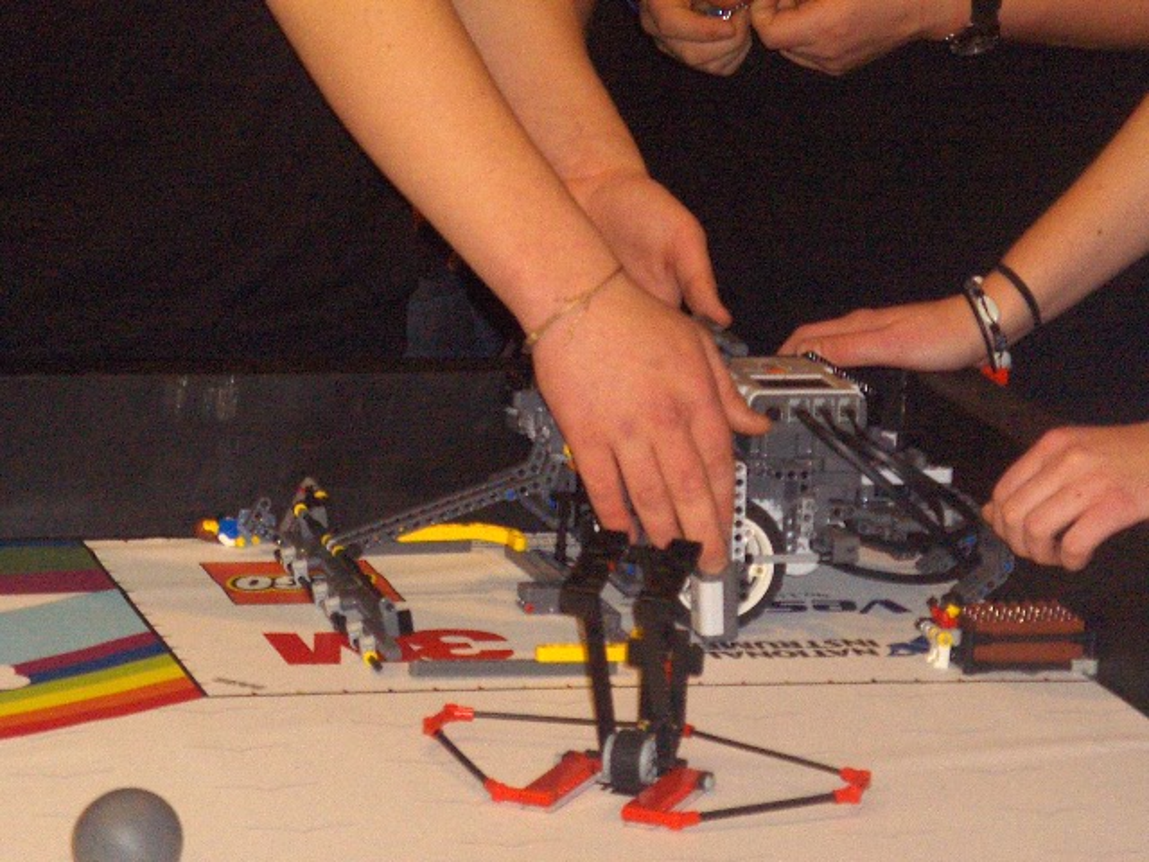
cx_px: 574
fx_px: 4680
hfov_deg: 14.0
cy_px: 431
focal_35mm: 141
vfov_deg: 10.5
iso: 88
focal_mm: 29
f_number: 4.7
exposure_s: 1/180
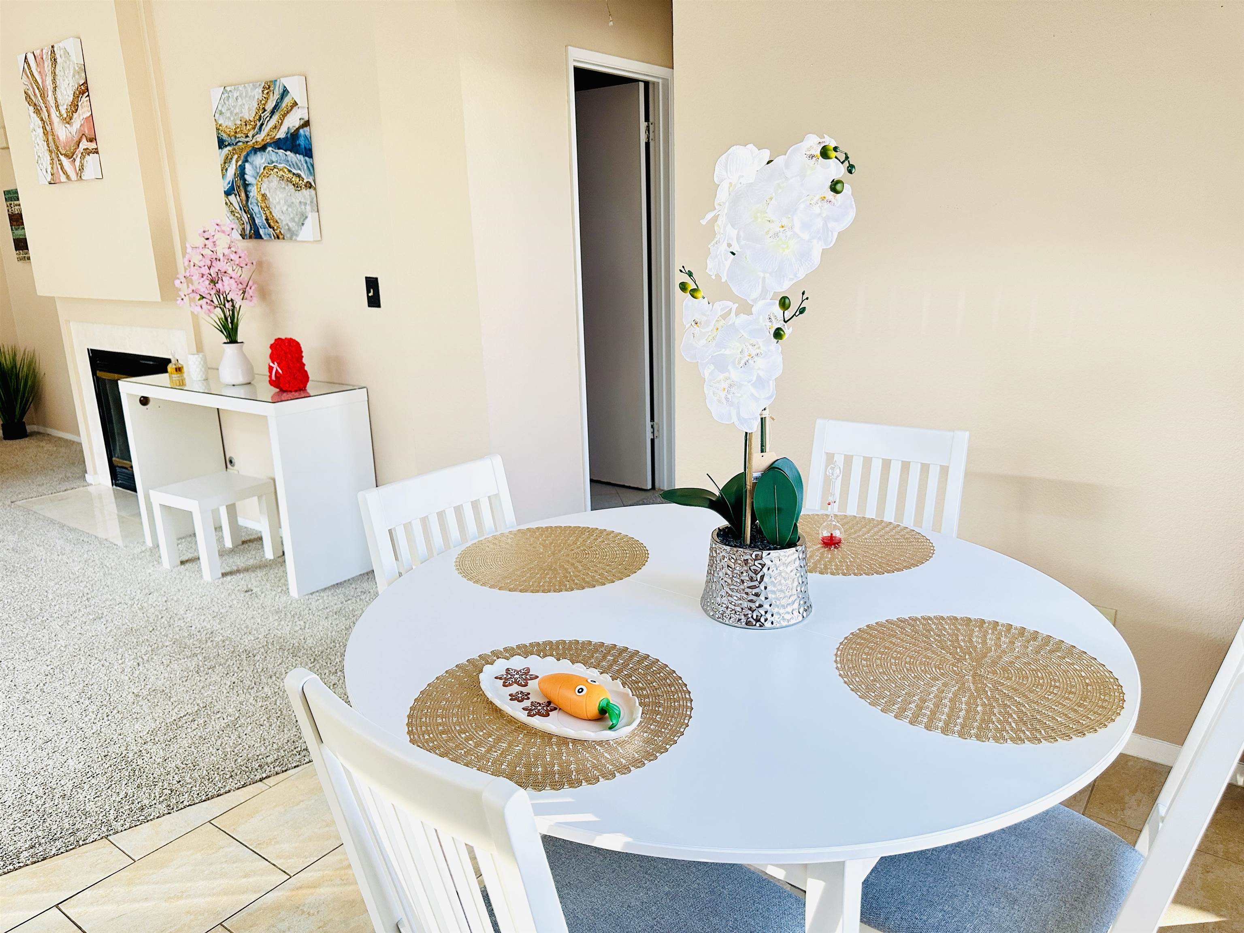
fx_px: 862
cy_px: 466
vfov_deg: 56.8
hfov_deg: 71.6
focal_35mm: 24
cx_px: 622
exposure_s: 1/121
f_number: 1.78
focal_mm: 6.86
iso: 200
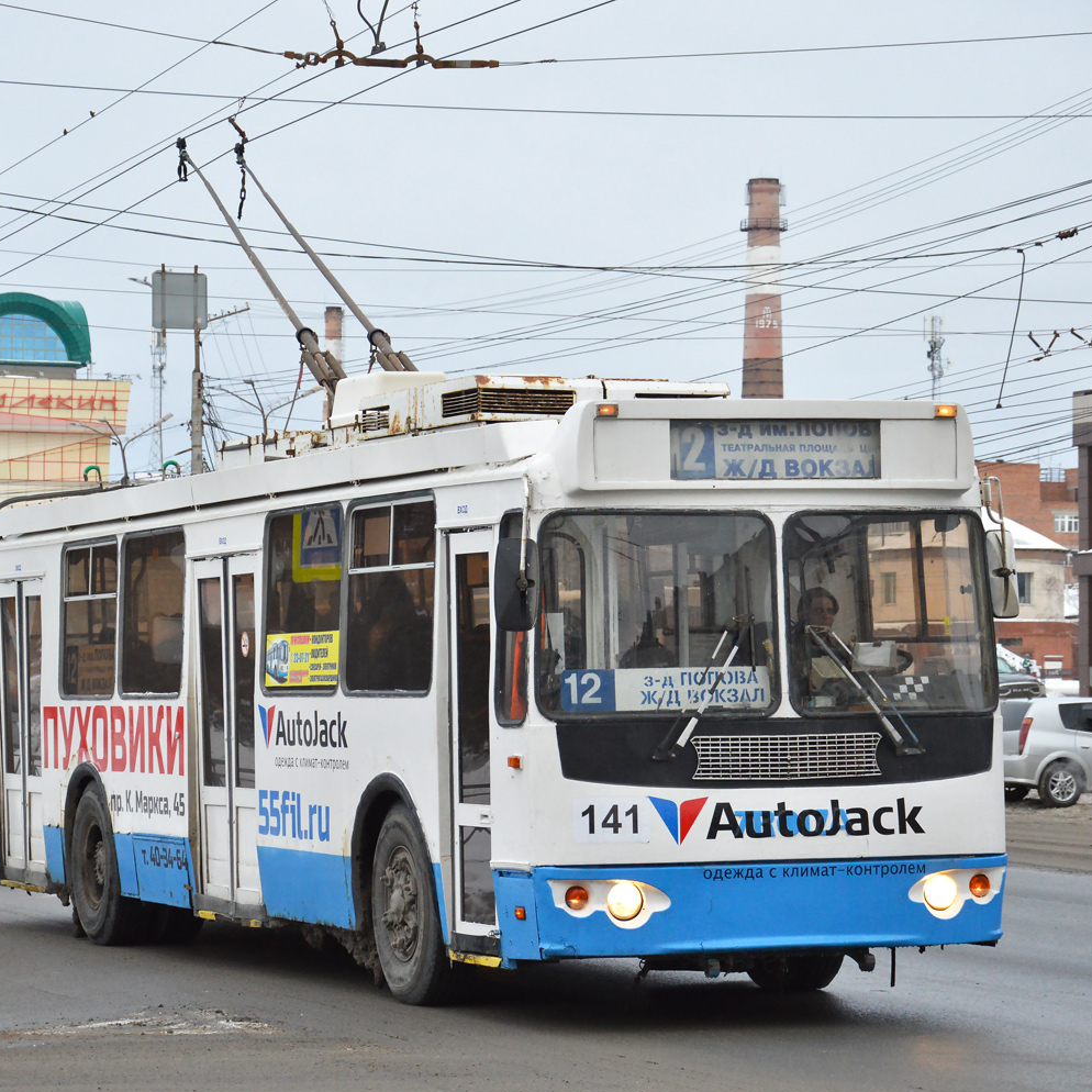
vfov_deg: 17.4
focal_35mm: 100
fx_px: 3569
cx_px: 508
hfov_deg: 17.4
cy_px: 548
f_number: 5.6
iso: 800
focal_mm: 52
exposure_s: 1/500
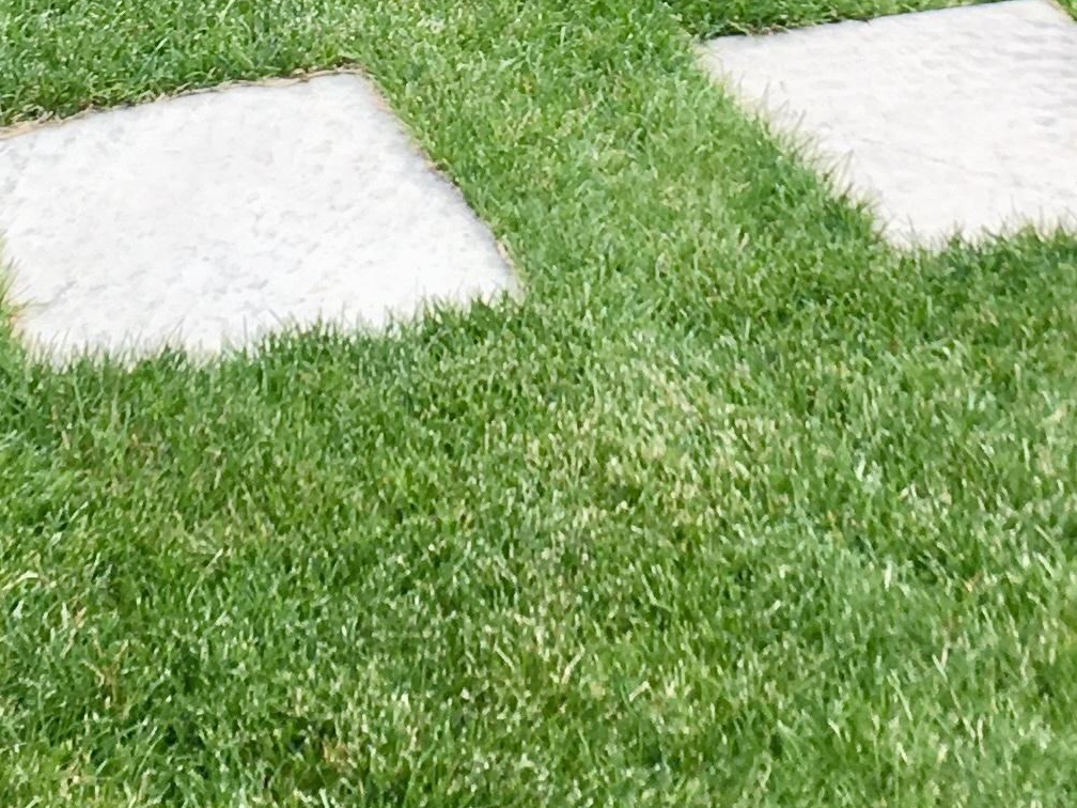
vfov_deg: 11.9
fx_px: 3609
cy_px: -605
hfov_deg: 16.9
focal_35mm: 116
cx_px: 770
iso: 25
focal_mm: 4.15
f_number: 2.2
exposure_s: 1/382
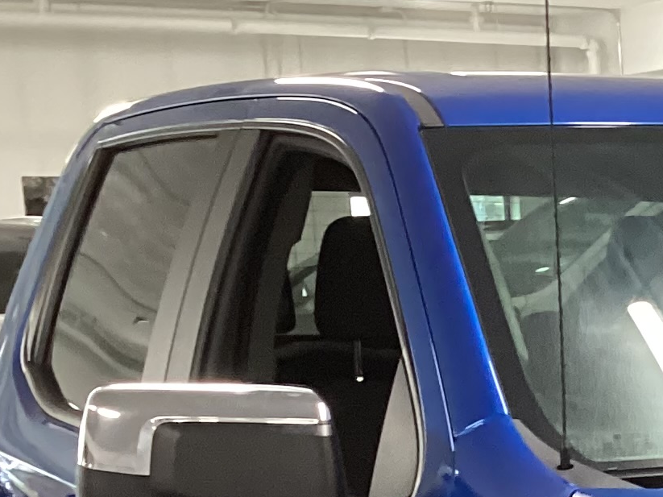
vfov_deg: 11.3
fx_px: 2355
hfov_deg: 14.7
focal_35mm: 123
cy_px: 857
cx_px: 1046
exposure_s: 1/40
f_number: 2.4
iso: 250
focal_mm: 3.3
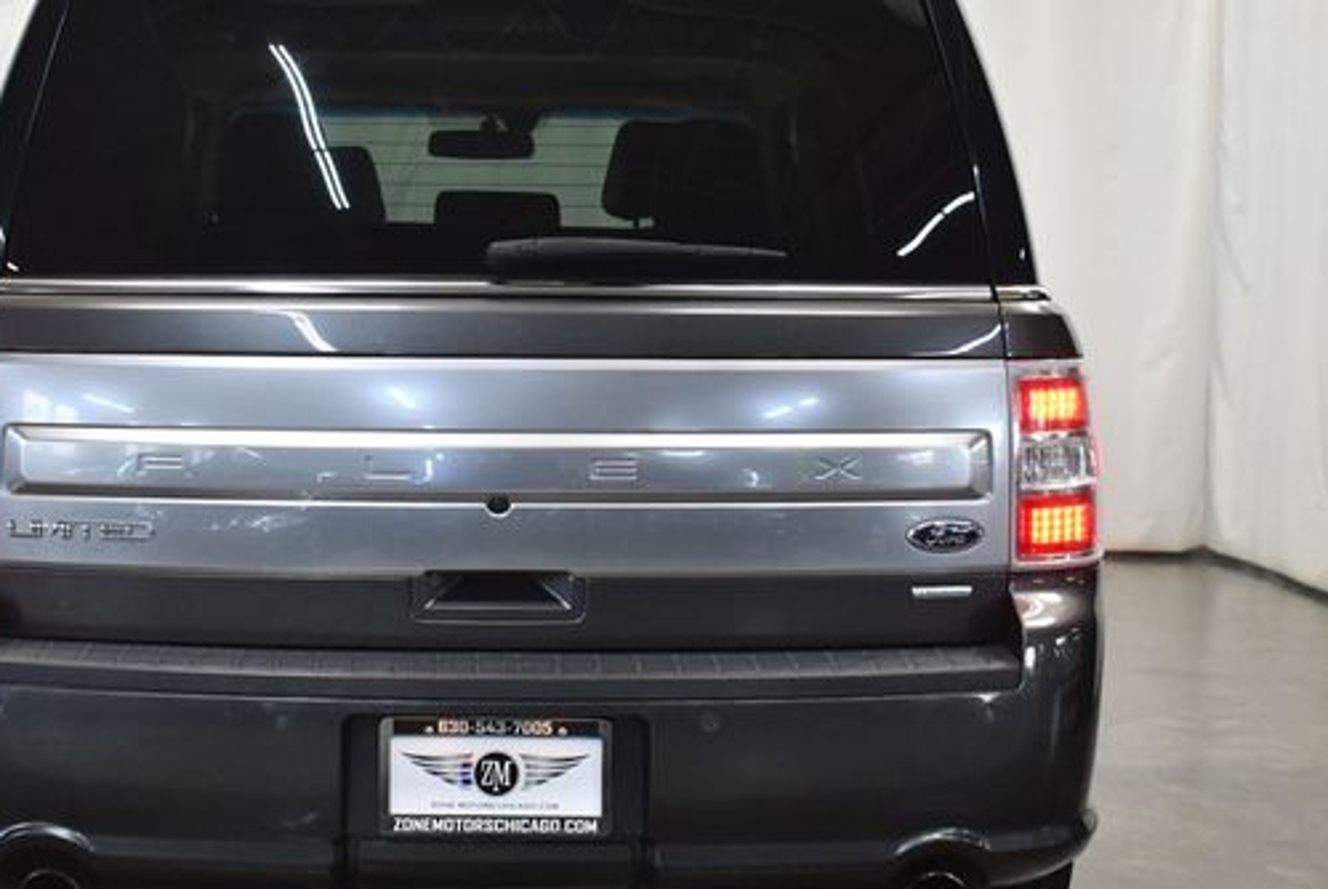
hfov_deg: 26.2
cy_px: 399
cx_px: 522
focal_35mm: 77
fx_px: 2844
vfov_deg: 17.8
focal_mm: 30
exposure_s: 1/125
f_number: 4.2
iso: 1250
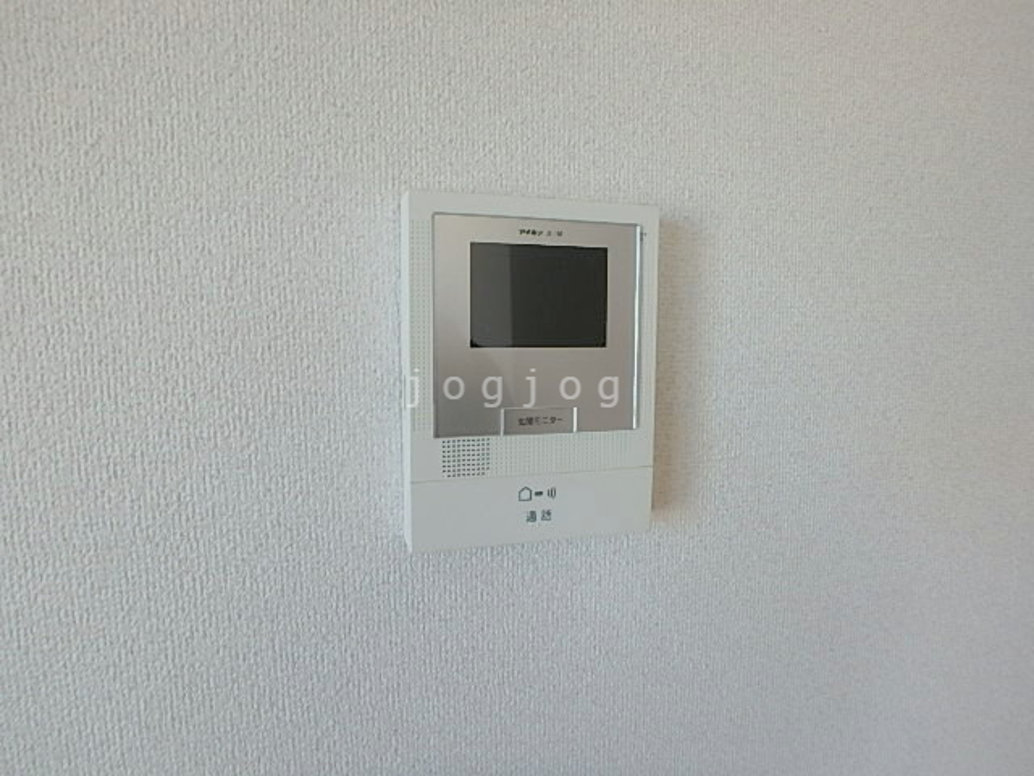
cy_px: 388
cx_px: 517
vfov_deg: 63.4
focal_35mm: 21
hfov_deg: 79.0
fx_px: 627
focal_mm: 3.7
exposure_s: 1/60
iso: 160
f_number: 3.5
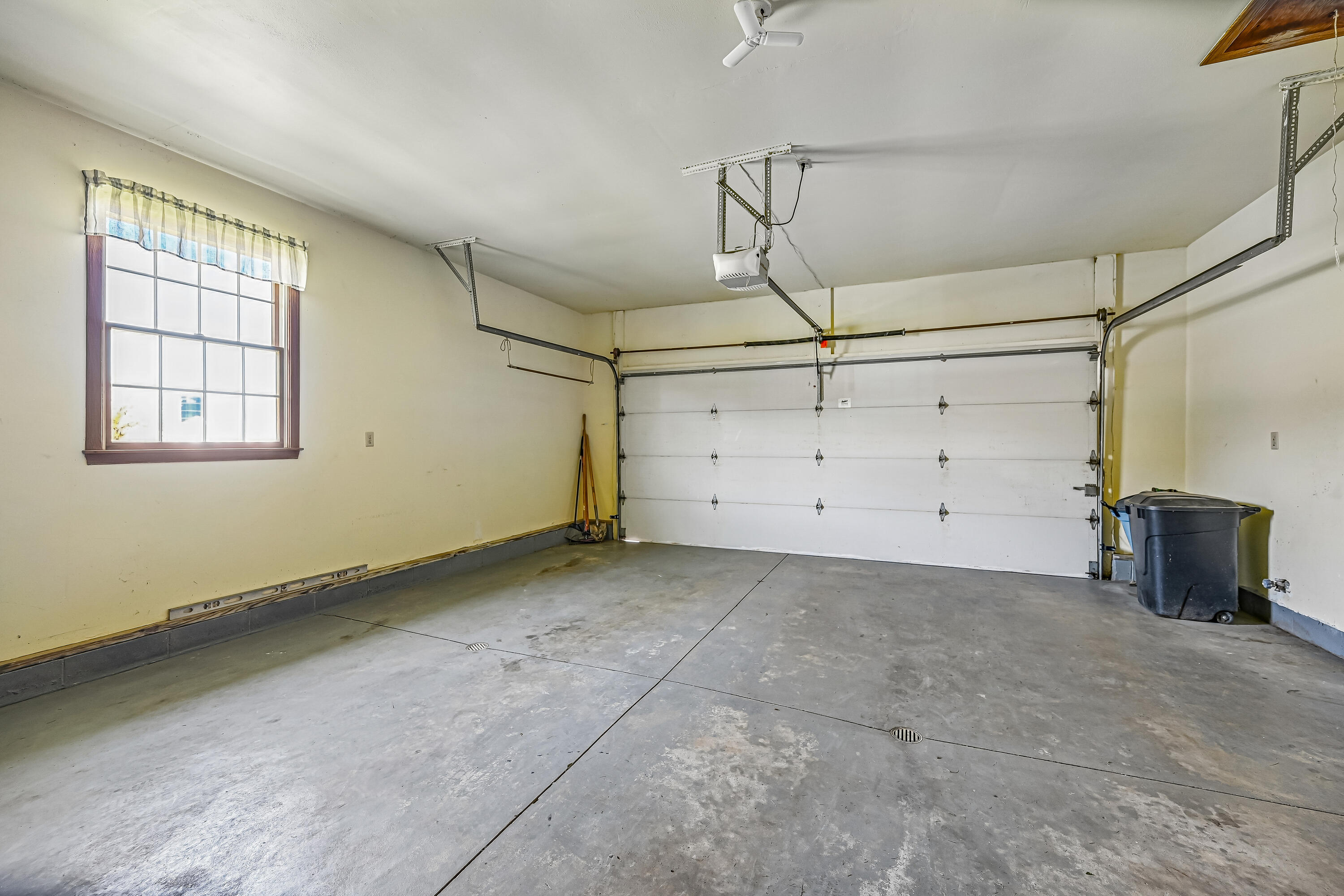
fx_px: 523
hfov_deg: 104.3
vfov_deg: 81.2
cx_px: 672
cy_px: 448
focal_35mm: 14
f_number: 4.8
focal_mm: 14
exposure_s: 1/6
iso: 400
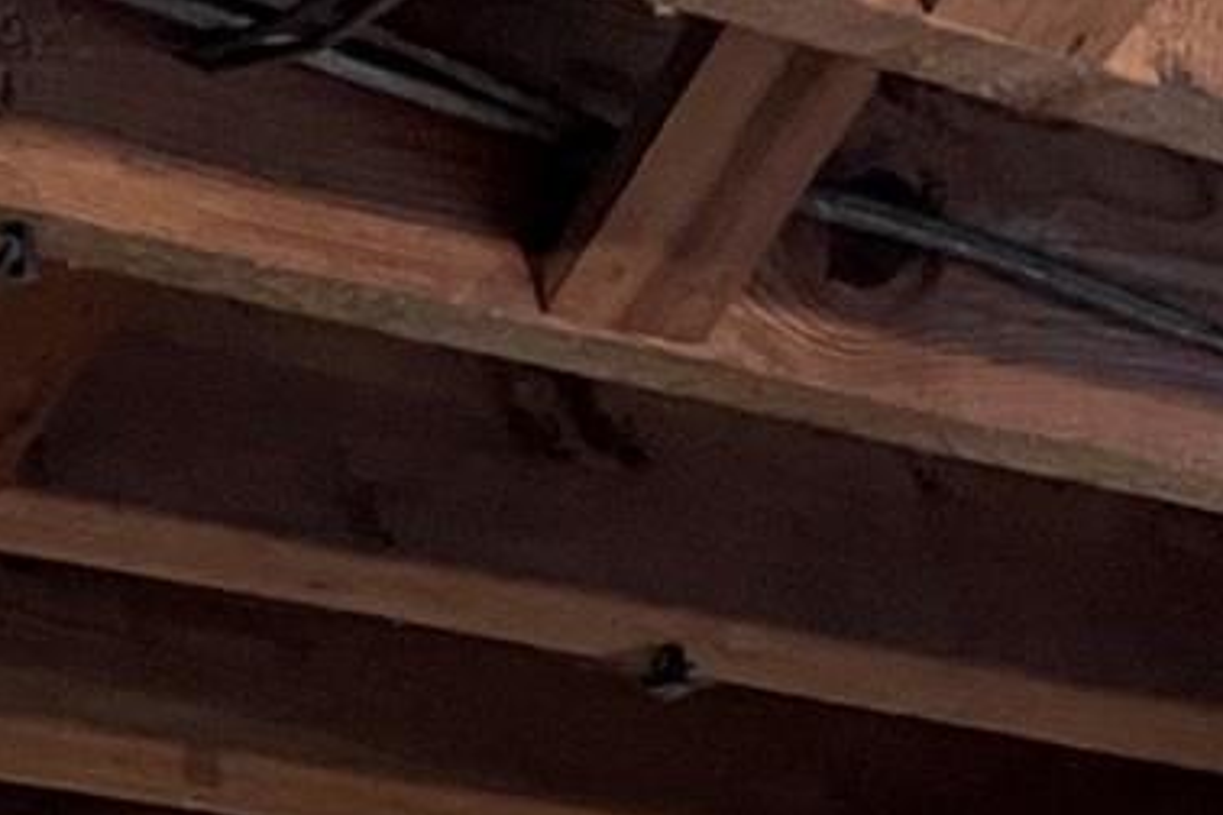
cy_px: 2322
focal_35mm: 141
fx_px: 4790
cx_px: 146
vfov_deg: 8.4
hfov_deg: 14.4
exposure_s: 1/30
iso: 500
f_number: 1.6
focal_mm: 5.1
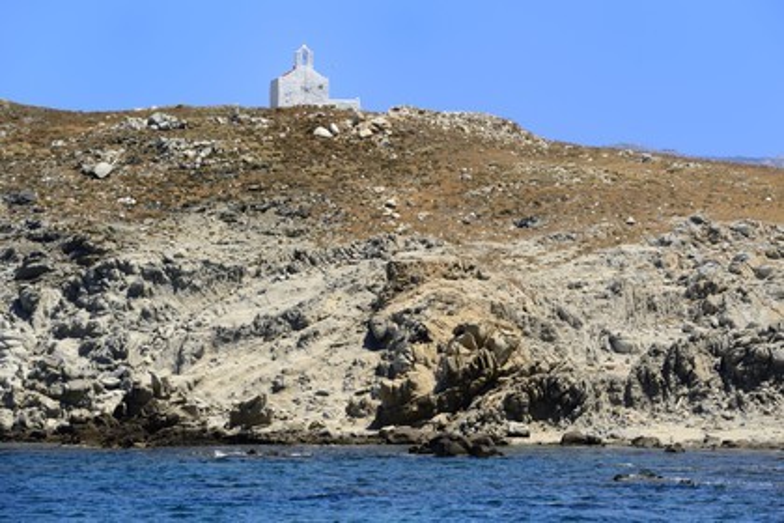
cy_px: 262
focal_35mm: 180
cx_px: 392
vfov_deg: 7.6
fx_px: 3920
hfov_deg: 11.4
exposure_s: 1/320
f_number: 11
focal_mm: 180
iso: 200
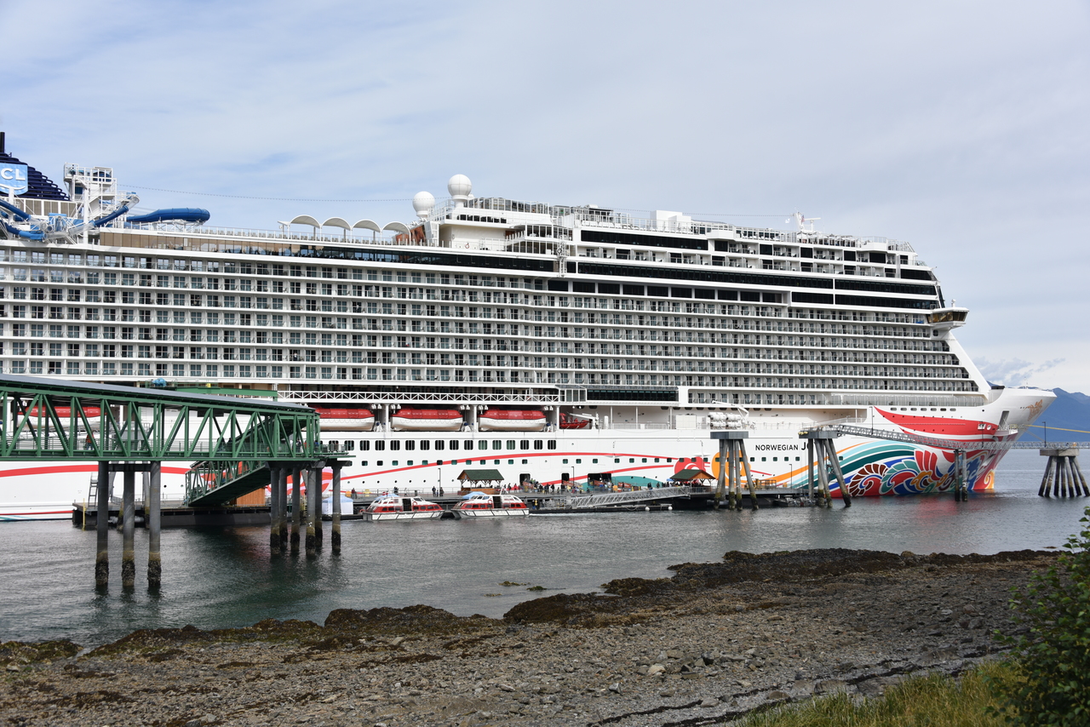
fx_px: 1272
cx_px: 545
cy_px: 364
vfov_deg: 31.9
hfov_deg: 46.4
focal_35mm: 42
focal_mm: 42
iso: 100
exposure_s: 1/320
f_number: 9
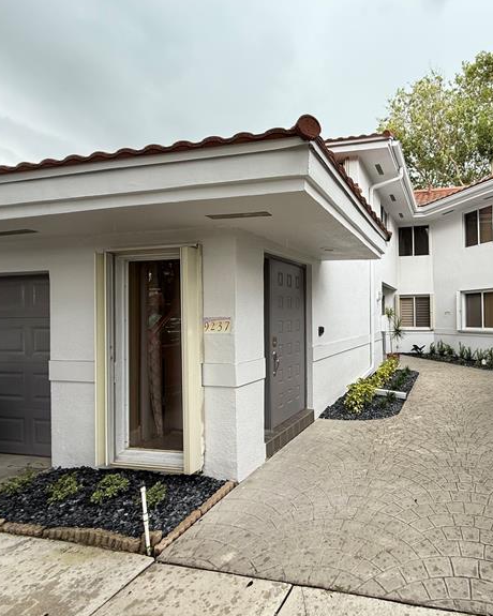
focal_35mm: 19
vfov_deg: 83.3
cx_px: 385
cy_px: 312
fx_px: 347
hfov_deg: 65.3
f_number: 2.2
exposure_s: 1/221
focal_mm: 2.22
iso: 50
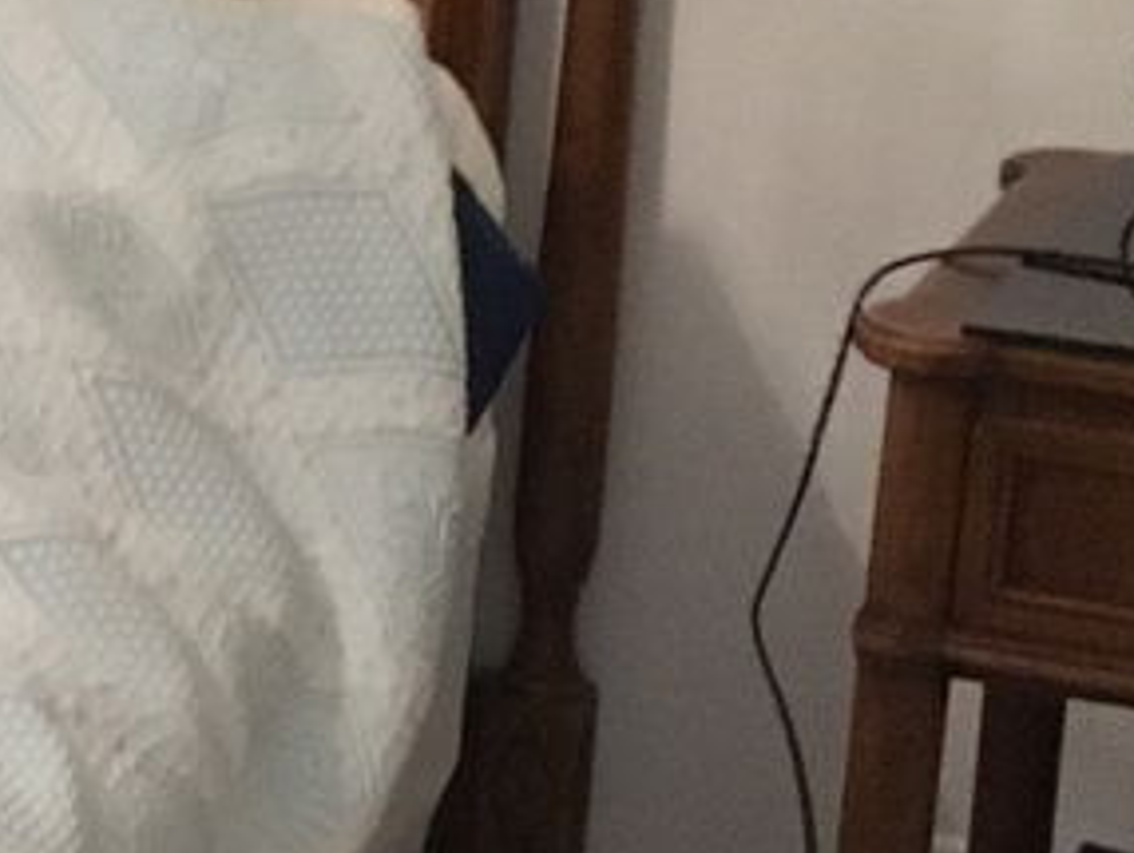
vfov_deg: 9.2
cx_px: -1039
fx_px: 5311
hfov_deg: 11.2
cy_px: 413
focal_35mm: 162
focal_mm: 4.15
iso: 200
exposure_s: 1/25
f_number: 2.2
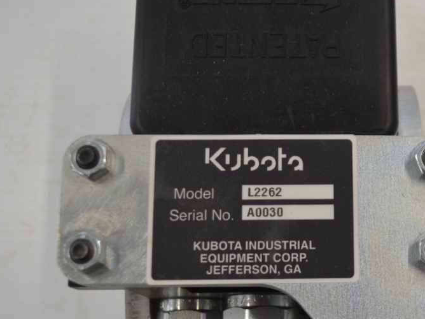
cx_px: 363
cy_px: 217
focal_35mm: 60
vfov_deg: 24.3
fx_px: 737
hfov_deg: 31.0
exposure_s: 1/80
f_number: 4.5
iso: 400
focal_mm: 24
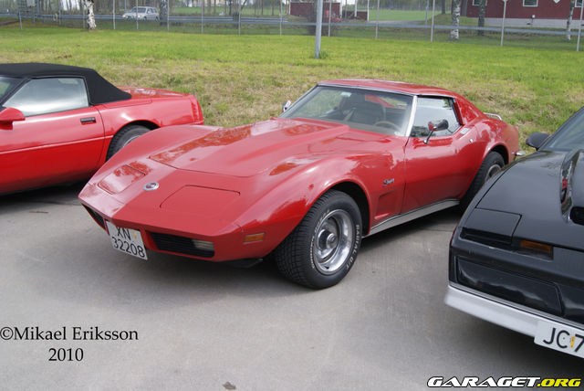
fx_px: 682
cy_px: 196
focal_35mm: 42
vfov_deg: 32.0
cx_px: 292
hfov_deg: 46.4
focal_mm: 28
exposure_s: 1/80
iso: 100
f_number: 9
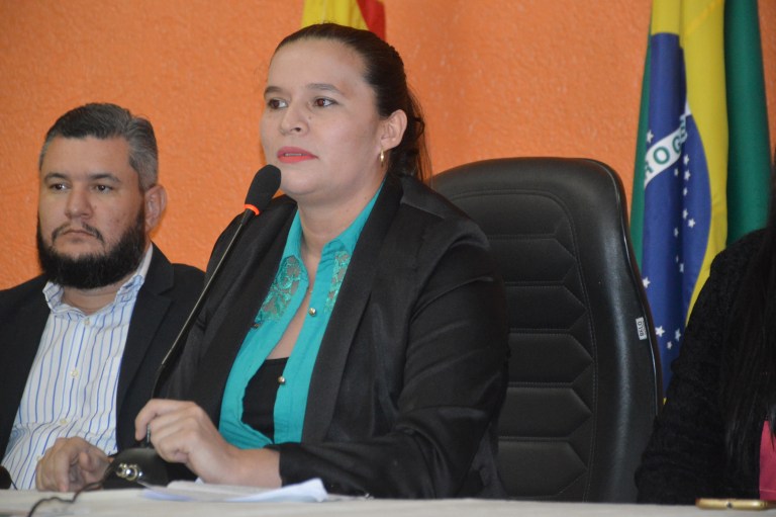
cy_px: 258
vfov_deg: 7.9
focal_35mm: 174
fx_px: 3748
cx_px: 388
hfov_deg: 11.8
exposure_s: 1/60
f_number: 5.6
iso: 3200
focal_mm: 116
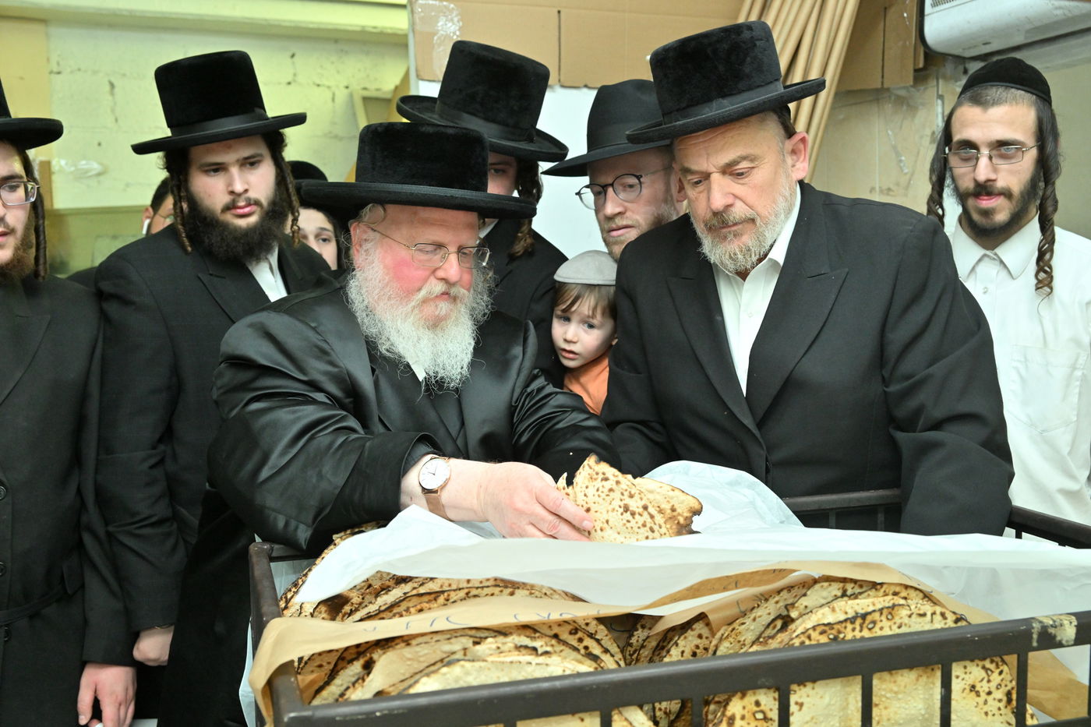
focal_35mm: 37
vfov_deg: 35.9
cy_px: 364
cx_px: 546
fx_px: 1121
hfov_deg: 51.9
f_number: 5.6
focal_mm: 37
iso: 2500
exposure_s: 1/200
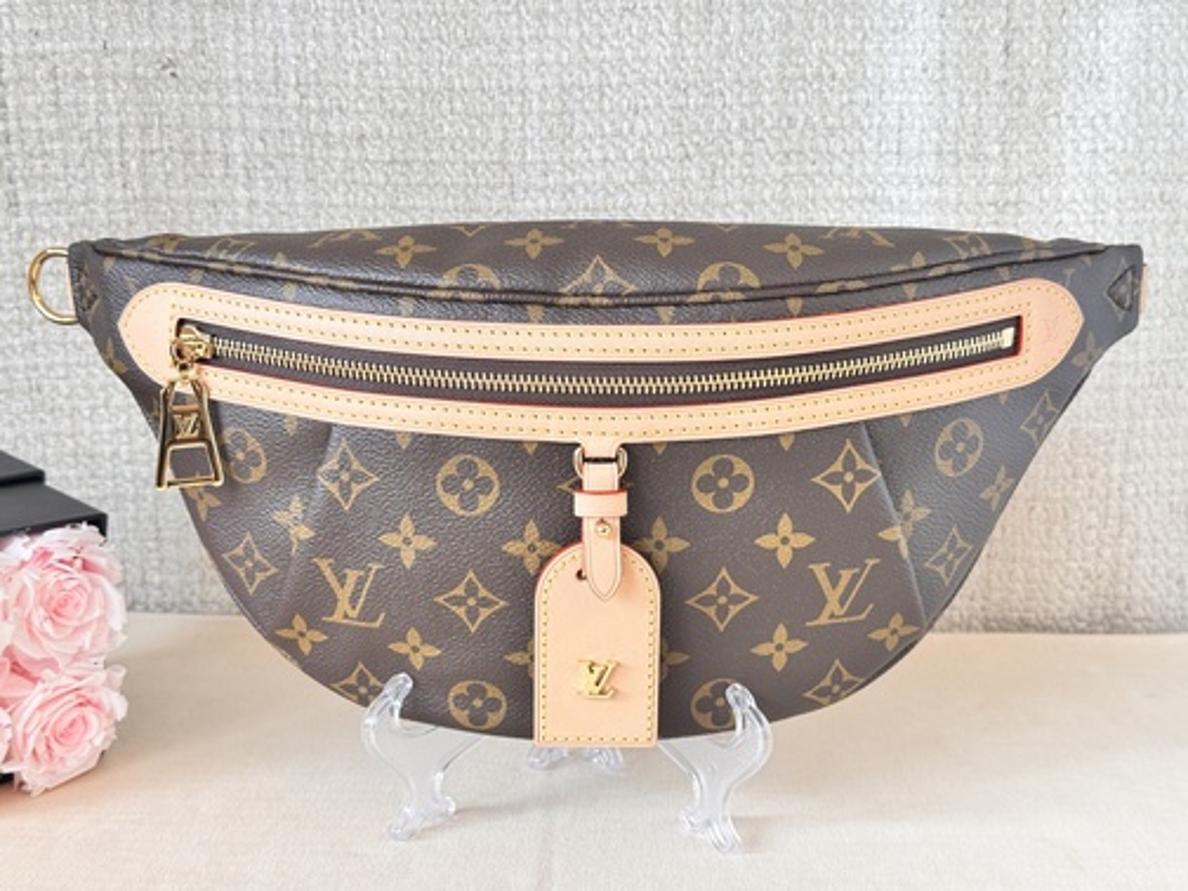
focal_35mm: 48
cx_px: 594
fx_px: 1647
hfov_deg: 39.7
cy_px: 446
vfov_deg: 30.3
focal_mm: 6.76
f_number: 1.78
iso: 100
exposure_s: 1/100
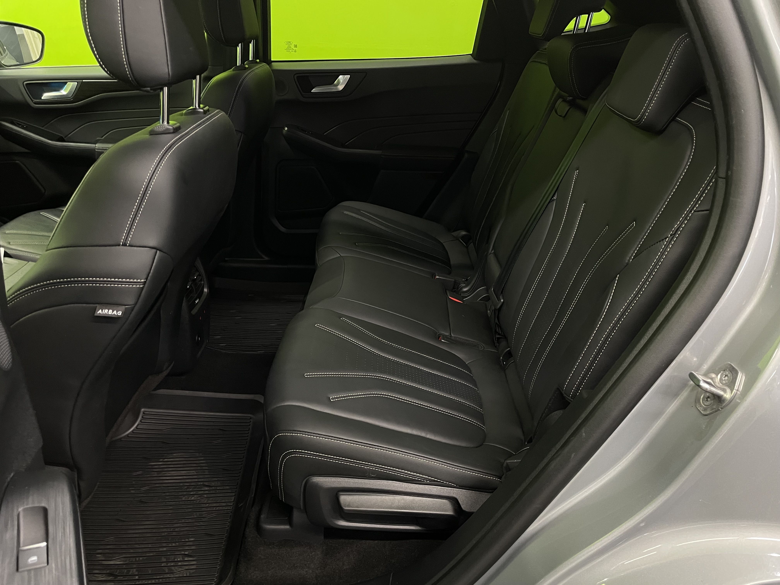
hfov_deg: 67.3
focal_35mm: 26
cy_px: 292
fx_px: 586
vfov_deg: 53.1
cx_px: 390
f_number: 1.6
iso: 500
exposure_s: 1/50
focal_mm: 4.2
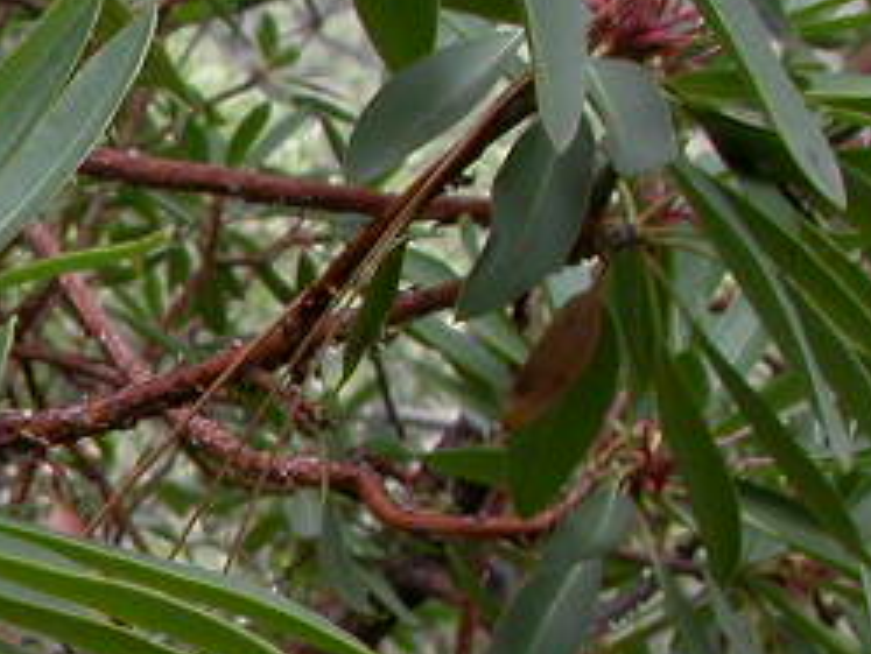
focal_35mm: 156
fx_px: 3927
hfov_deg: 11.7
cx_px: -707
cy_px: 783
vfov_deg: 9.4
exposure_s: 1/117
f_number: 4.7
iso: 100
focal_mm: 7.85
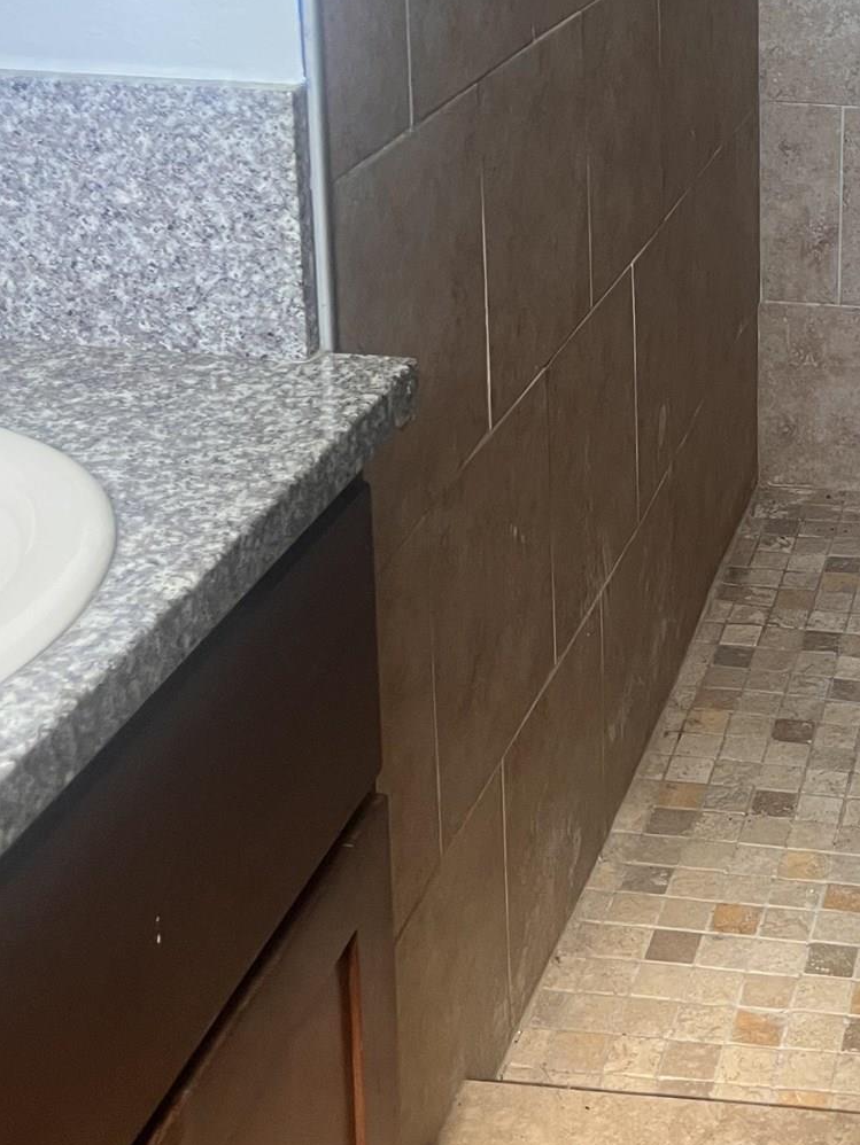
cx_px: 971
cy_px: 114
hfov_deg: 22.8
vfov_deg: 30.7
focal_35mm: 60
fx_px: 1987
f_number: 1.5
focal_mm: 5.7
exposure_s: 1/60
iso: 160
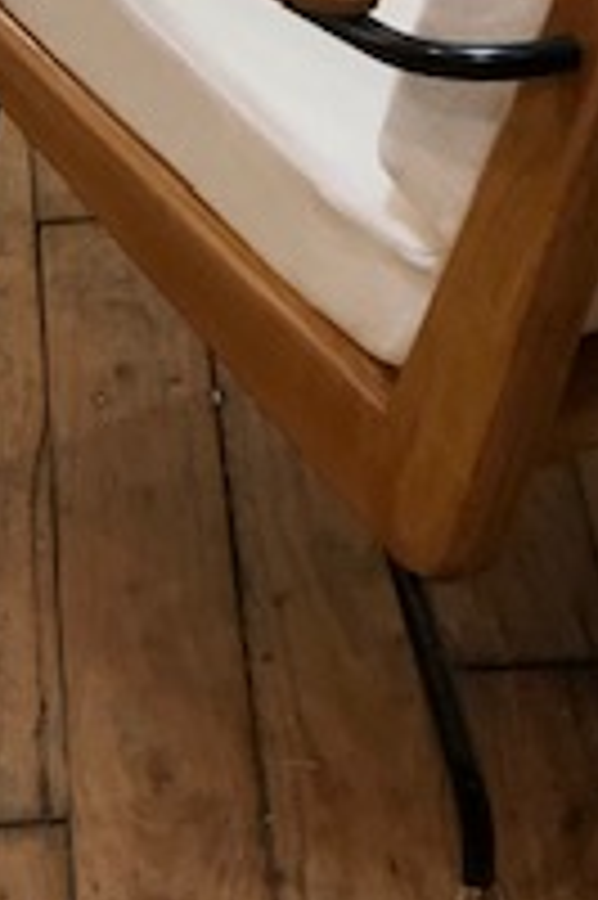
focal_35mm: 190
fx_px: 4742
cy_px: -364
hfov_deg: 7.2
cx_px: 301
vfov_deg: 10.5
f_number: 2.8
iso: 125
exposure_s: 1/33
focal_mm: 6.6
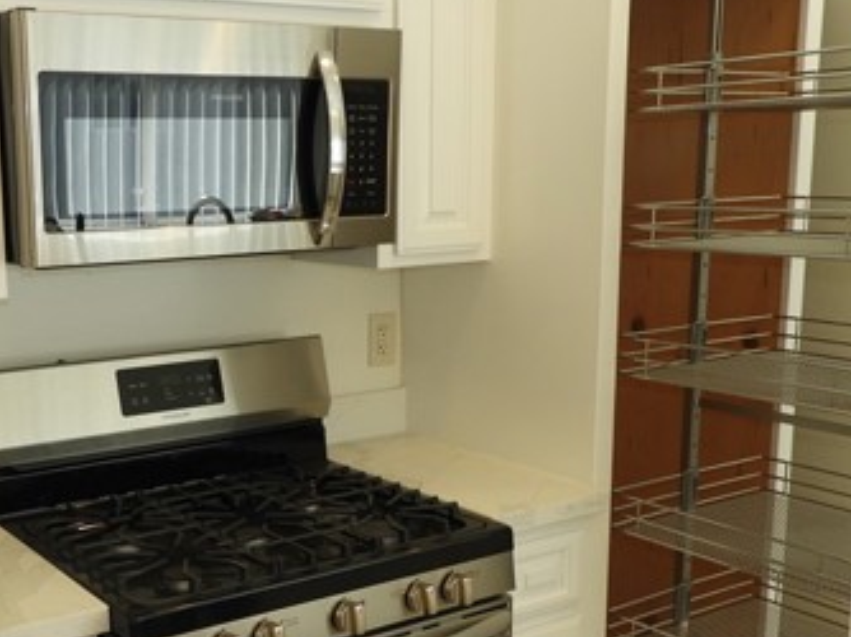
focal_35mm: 46
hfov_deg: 40.4
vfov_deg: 31.4
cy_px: 390
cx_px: 242
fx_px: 1130
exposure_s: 1/50
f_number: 3.3
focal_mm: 4.3
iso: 100
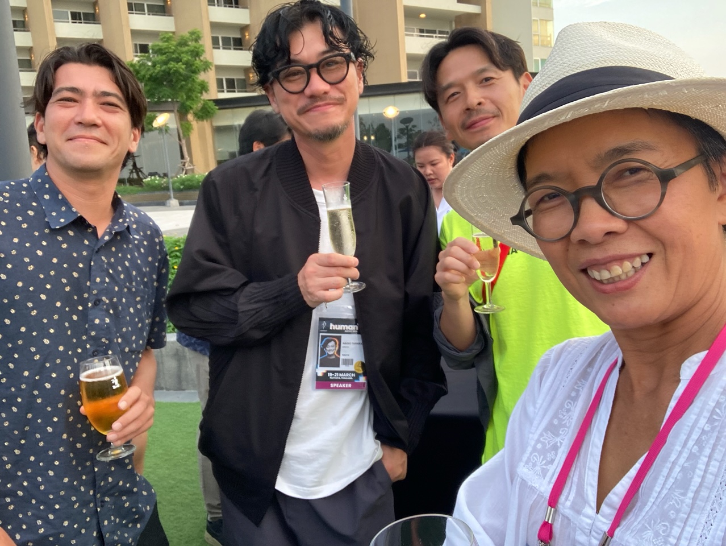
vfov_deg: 44.2
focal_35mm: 32
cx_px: 363
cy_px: 273
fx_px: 672
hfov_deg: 56.8
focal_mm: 2.87
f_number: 2.2
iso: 64
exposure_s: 1/100
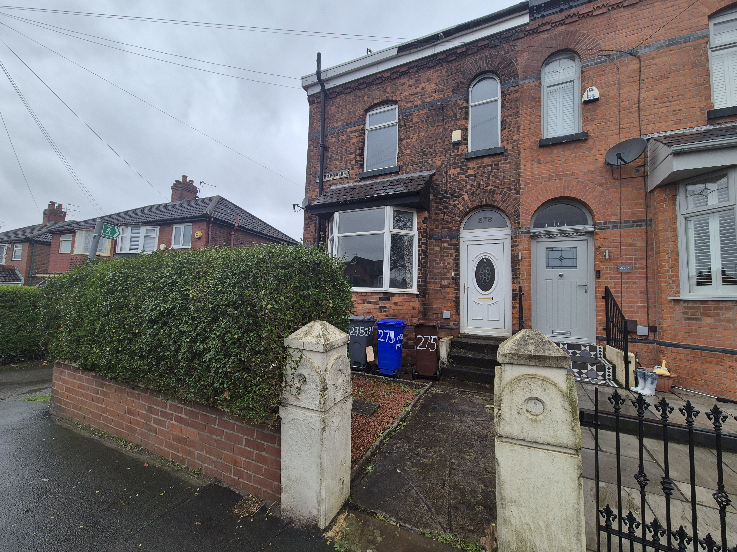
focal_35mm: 13
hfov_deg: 106.2
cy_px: 276
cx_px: 368
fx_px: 277
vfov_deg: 89.9
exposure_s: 1/574
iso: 50
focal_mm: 2.2
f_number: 2.2
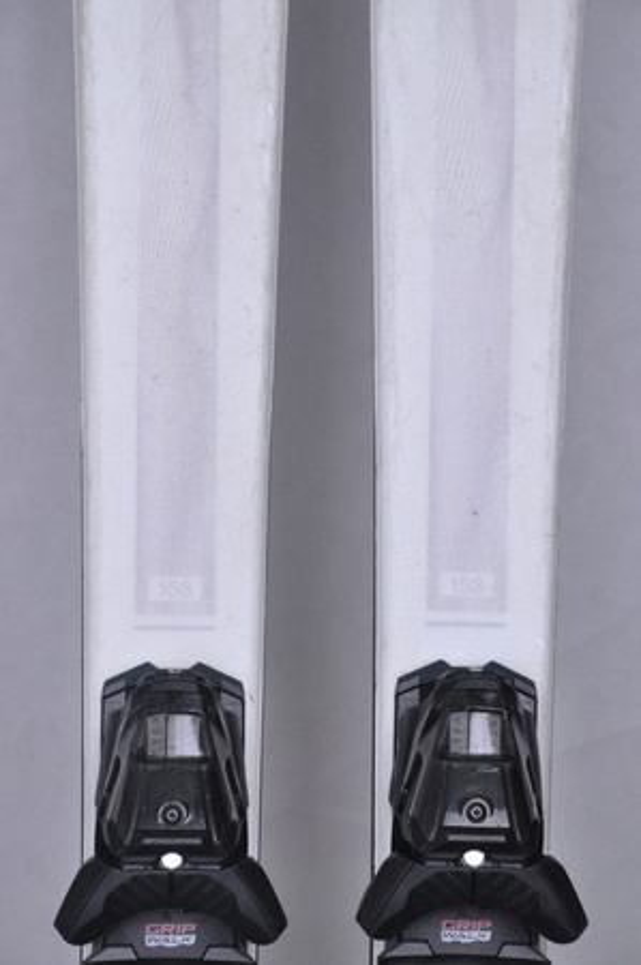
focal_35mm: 158
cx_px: 320
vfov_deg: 13.1
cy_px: 482
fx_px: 4216
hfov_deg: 8.7
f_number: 9.5
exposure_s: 1/125
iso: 3200
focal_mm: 105
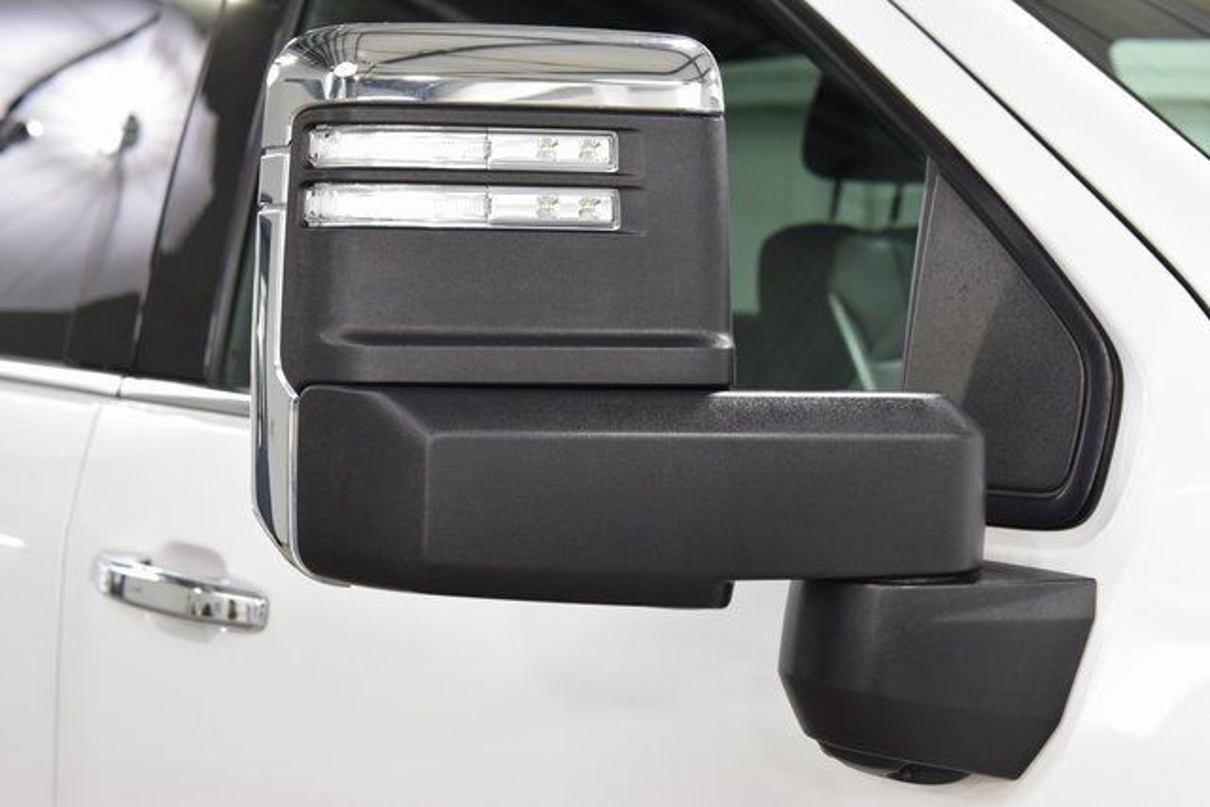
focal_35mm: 60
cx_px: 605
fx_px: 2017
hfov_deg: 33.4
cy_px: 404
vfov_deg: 22.6
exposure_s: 1/60
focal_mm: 40
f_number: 4.5
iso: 1600
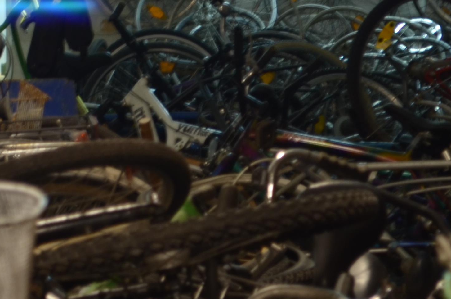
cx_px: 140
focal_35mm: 280
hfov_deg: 7.4
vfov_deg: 4.9
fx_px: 3497
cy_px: -159
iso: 160
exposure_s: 1/1.3
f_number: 5.6
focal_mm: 55
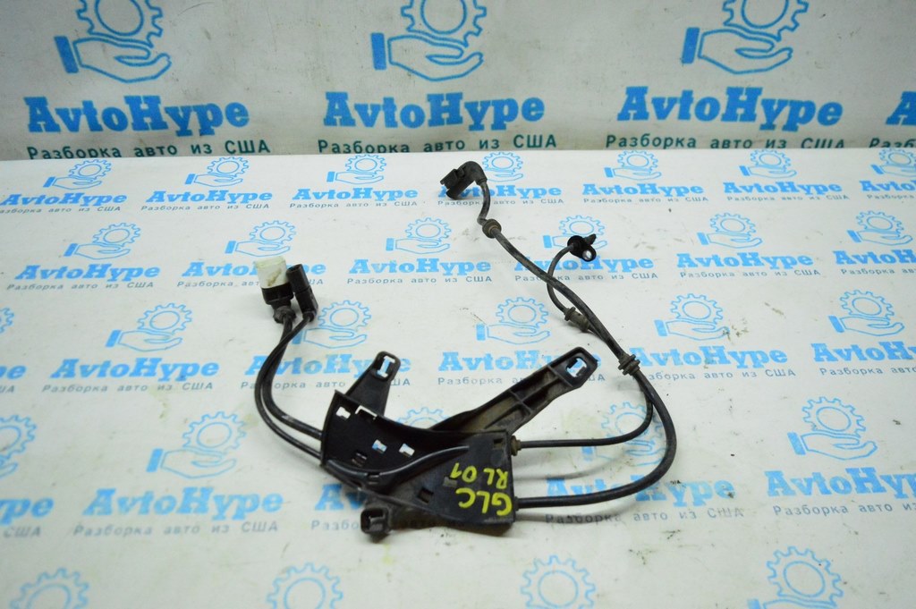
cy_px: 304
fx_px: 763
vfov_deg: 43.5
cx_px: 458
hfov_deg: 62.0
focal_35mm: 30
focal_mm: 20
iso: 6400
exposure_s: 1/1000
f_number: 3.5
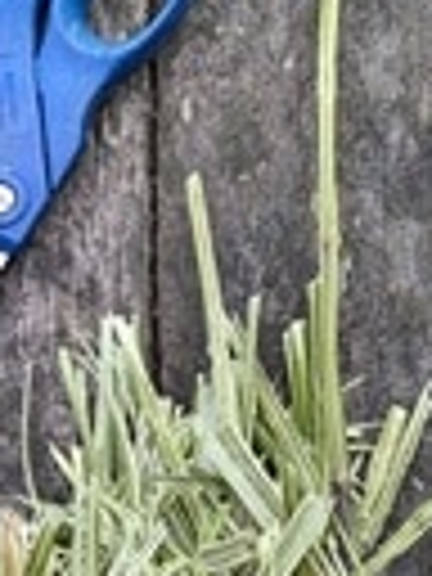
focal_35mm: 119
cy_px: 486
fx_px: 1980
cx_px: -142
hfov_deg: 12.1
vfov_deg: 16.4
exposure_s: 1/433
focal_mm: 4.38
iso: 55
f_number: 1.73
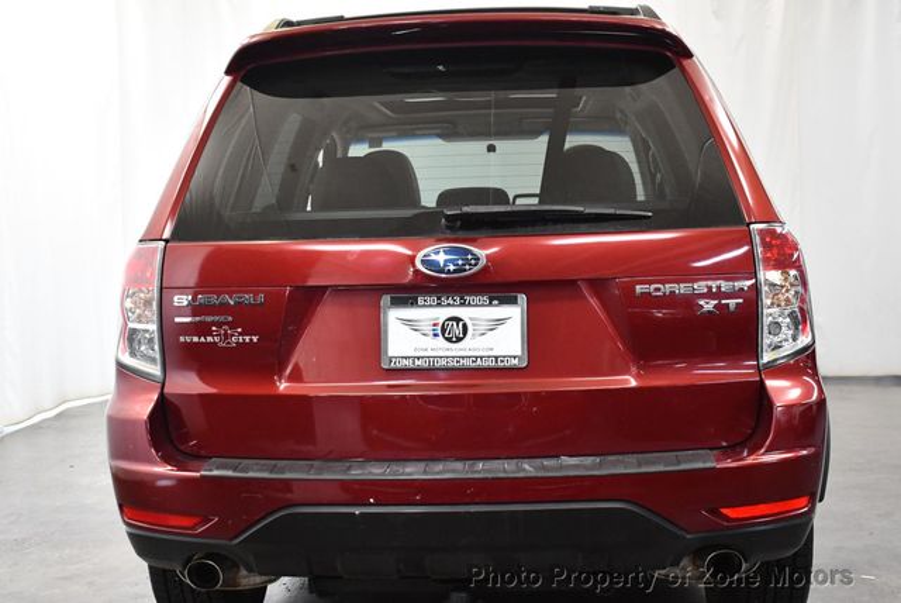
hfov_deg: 39.6
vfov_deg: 27.0
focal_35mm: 50
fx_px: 1252
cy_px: 302
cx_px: 450
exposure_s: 1/125
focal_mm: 25
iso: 1600
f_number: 4
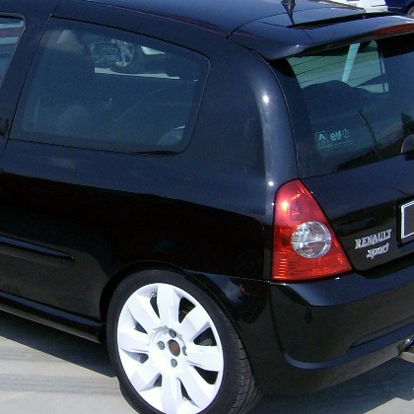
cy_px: 165
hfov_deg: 22.0
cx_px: 58
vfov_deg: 22.4
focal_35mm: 77
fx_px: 1042
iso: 100
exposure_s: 1/846
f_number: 4.7
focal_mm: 6
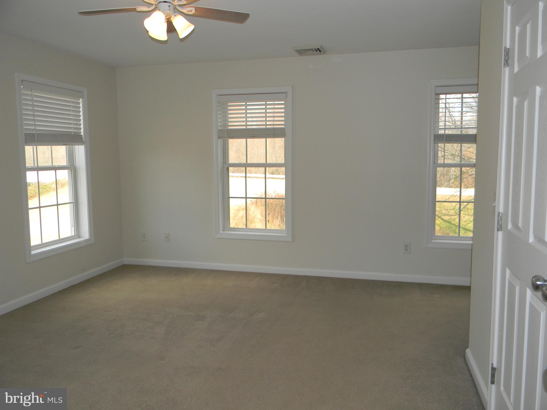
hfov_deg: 63.4
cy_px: 205
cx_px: 274
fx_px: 442
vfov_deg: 49.7
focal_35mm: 28
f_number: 3.5
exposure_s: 1/96.2
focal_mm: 5
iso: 80
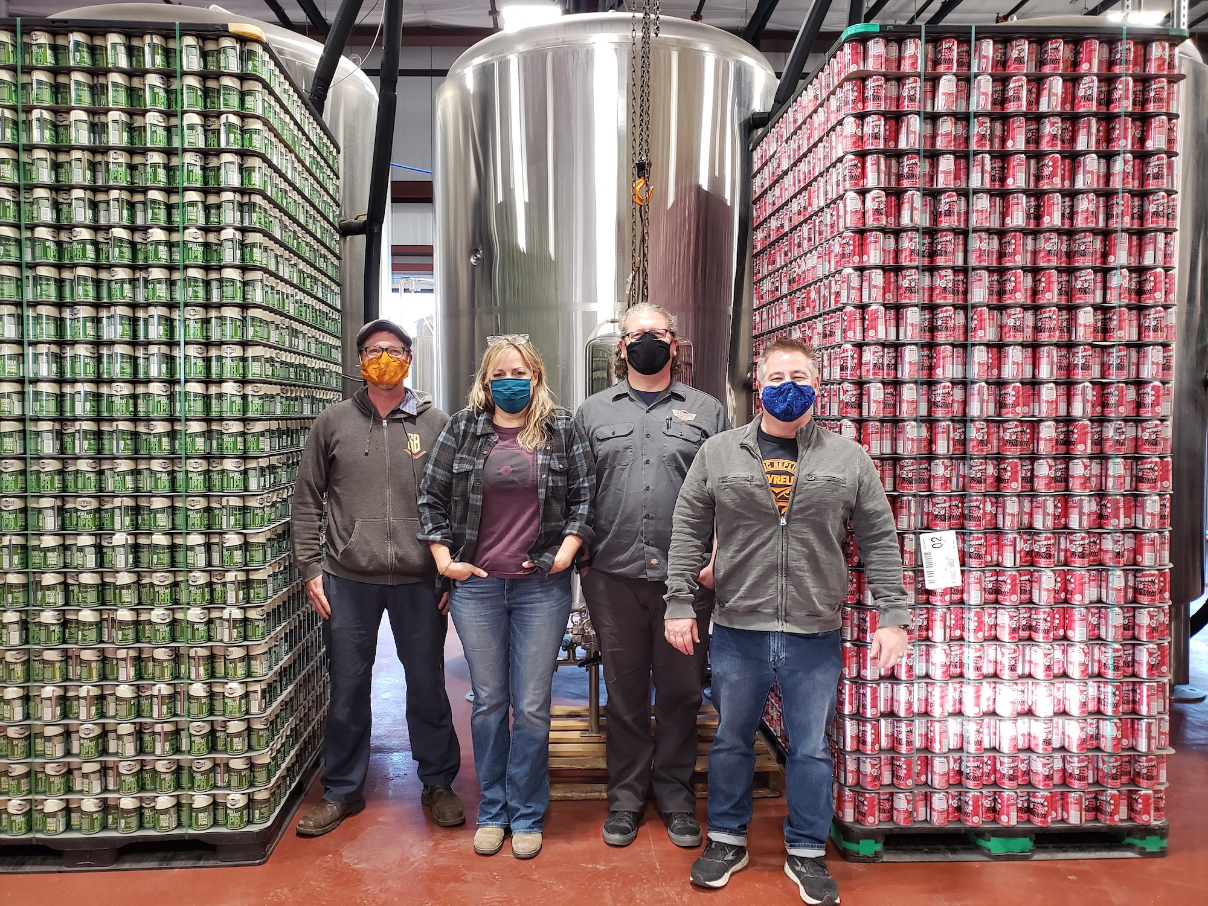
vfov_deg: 53.1
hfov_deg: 67.3
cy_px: 453
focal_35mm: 26
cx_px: 604
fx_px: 907
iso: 320
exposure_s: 1/24
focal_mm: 4.3
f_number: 2.4
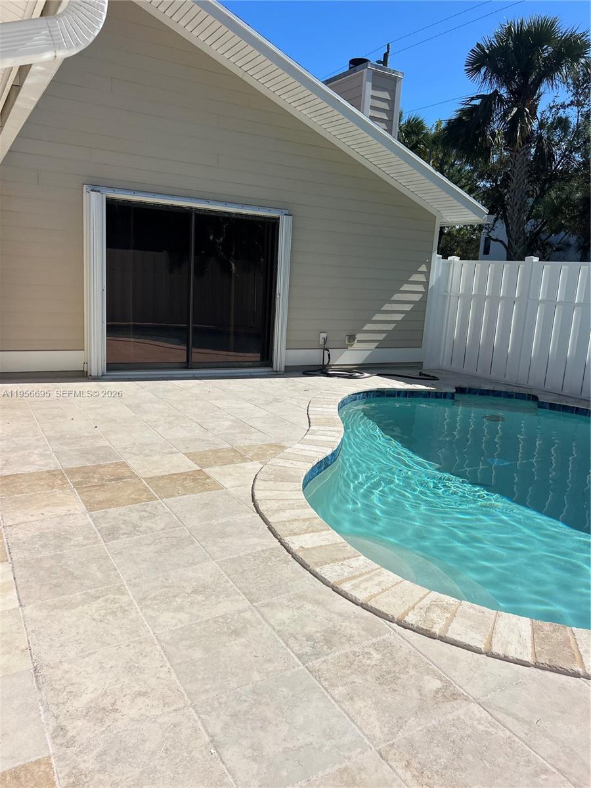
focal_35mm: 26
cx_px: 296
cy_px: 394
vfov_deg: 67.3
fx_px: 592
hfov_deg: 53.1
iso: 50
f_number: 1.5
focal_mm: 5.7
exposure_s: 1/10309
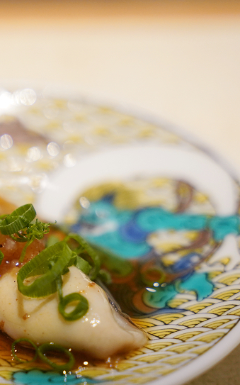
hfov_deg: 7.7
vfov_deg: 12.4
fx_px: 1770
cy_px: 267
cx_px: 27
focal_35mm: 169
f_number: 4
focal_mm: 75
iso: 1600
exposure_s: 1/80
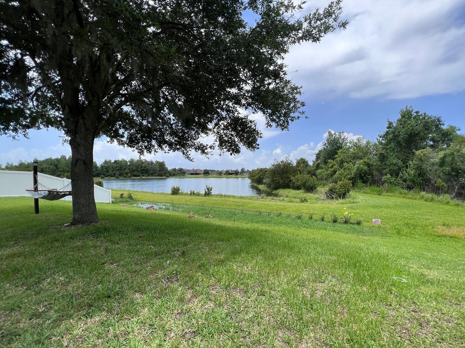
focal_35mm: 14
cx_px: 239
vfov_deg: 85.6
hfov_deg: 102.0
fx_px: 188
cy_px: 180
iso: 32
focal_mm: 1.57
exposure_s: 1/1292
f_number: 1.8
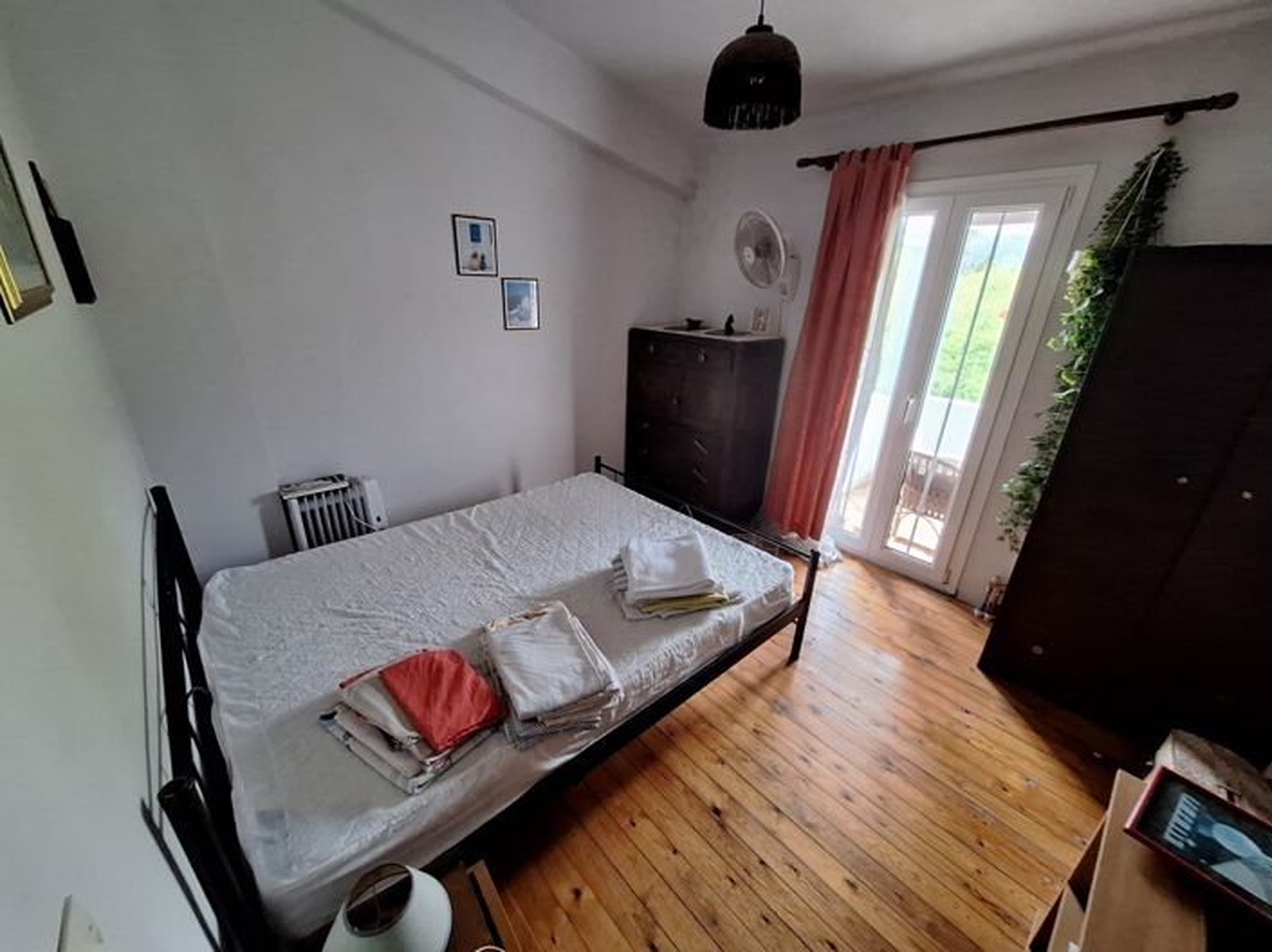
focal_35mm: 13
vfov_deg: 89.9
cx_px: 636
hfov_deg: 106.2
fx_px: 477
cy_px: 476
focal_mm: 1.74
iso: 250
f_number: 2.2
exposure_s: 1/25
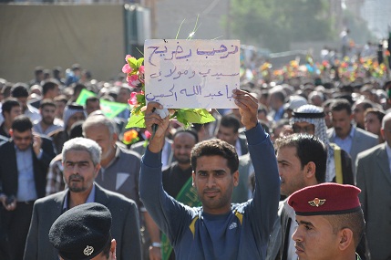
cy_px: 130
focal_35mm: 158
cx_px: 196
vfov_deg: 8.7
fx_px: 1709
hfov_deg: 13.1
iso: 200
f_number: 5.6
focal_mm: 105
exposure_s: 1/320
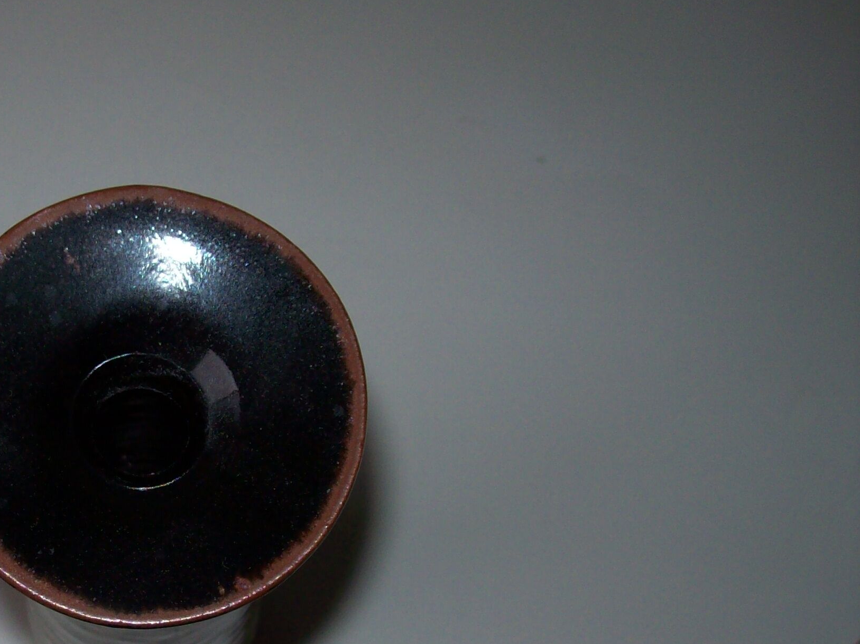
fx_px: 1565
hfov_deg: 29.7
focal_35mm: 63
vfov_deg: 23.0
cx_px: 114
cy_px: 492
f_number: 2.7
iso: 80
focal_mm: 6
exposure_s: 1/64
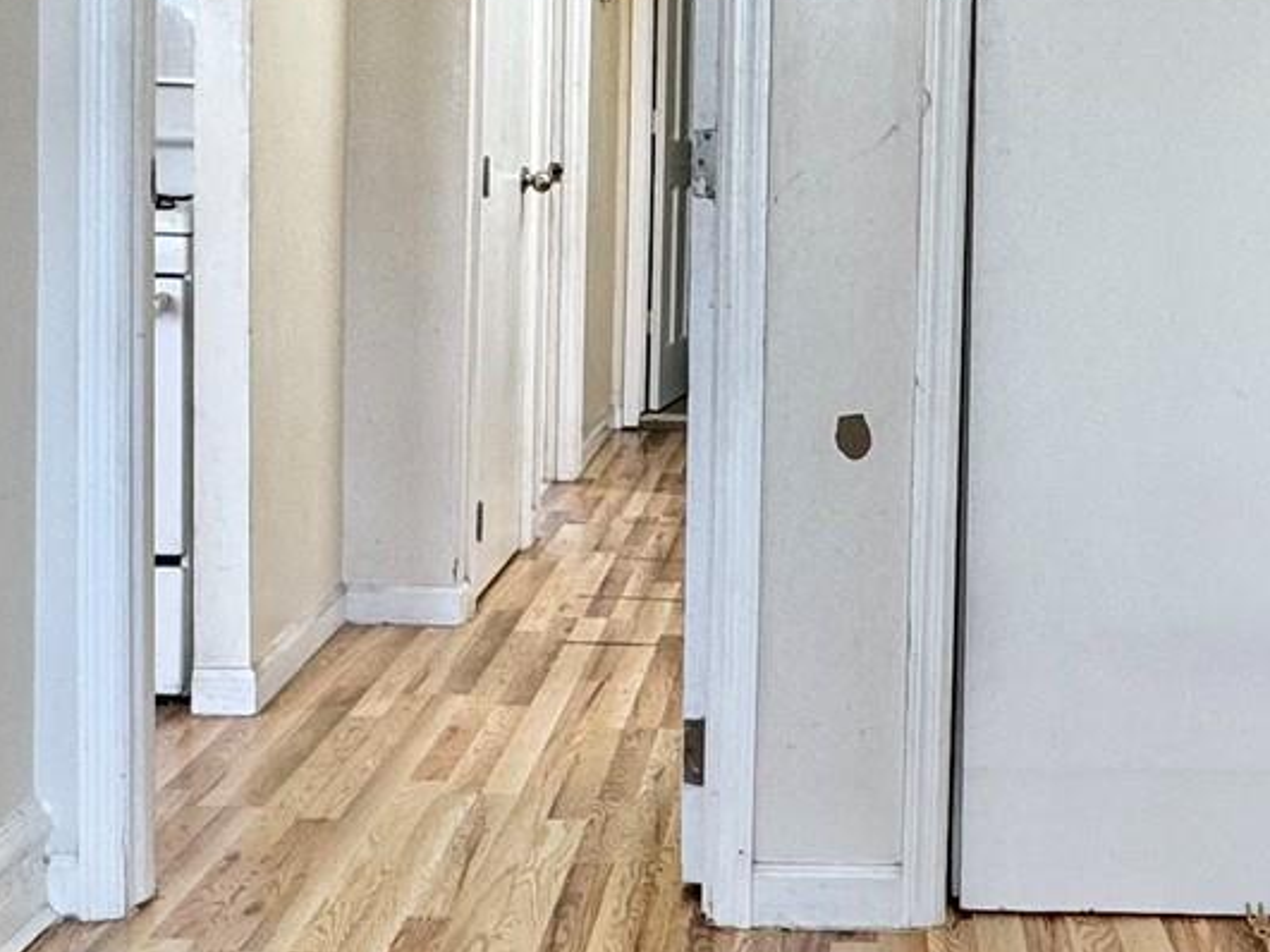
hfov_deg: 35.2
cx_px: 854
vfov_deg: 26.8
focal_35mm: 54
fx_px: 1981
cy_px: 270
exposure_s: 1/99
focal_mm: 2.22
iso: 100
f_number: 2.2
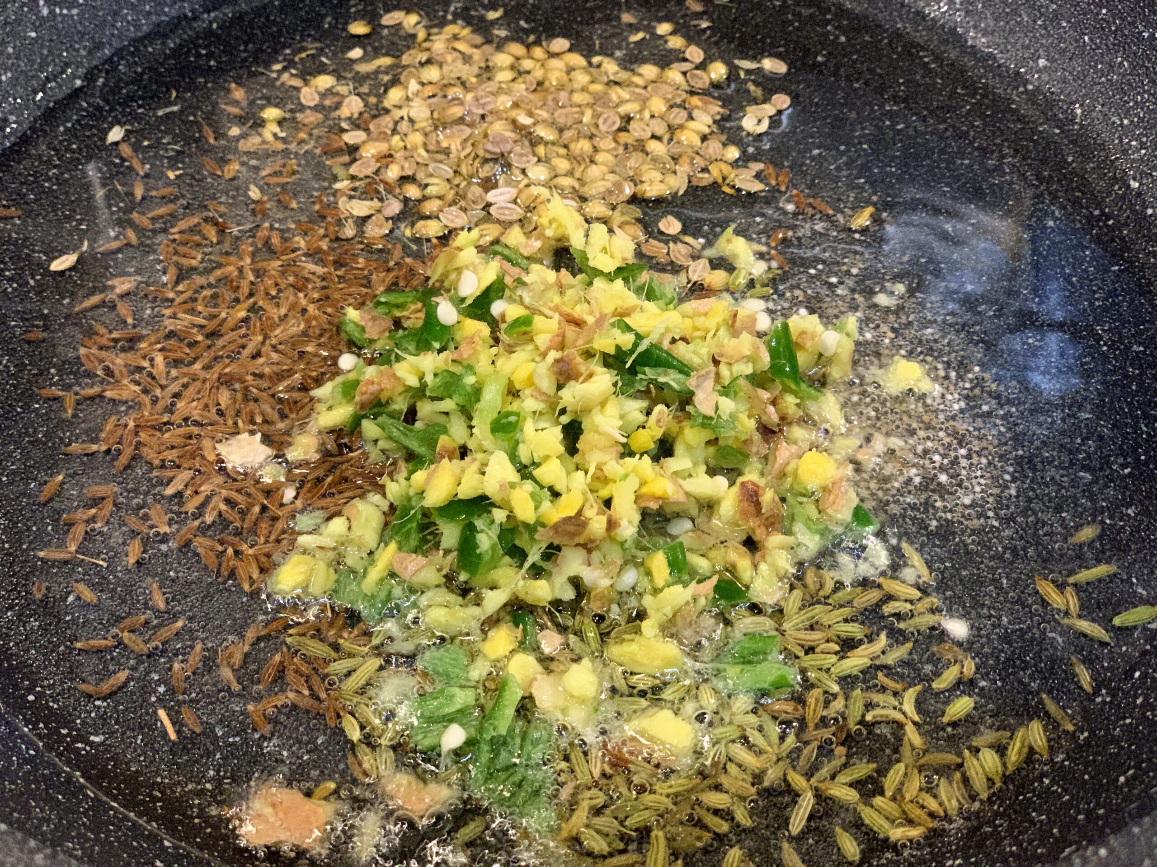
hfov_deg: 36.8
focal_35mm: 52
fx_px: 1738
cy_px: 434
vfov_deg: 28.0
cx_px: 578
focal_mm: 6
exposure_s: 1/50
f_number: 2.4
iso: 320
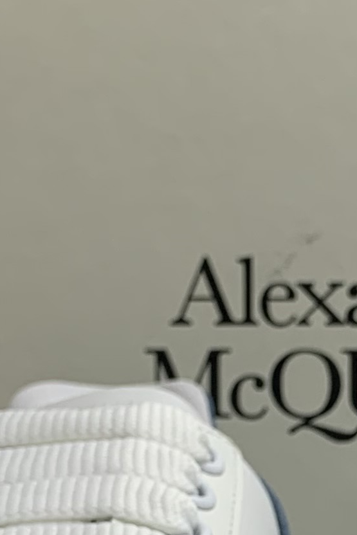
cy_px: 499
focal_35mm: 131
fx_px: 1948
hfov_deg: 10.4
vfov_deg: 15.4
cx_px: 372
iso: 32
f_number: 1.8
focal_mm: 4.25
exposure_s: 1/122
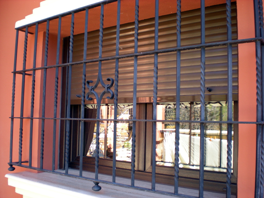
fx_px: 290
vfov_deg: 37.7
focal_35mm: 38
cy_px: 99
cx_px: 132
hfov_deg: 49.0
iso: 76
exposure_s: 1/63.5
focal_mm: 6.3
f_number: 3.1
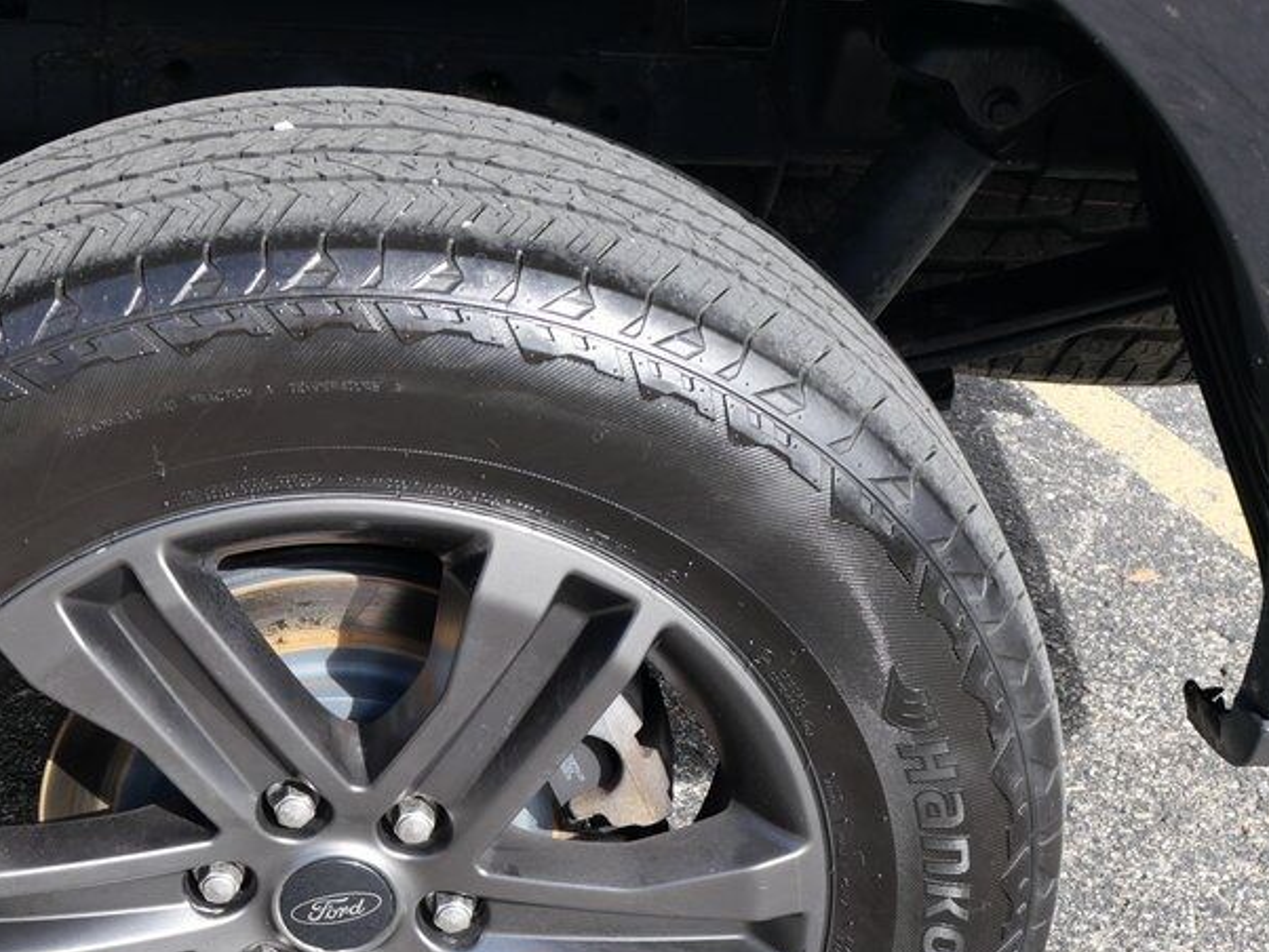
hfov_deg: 28.1
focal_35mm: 68
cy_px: 773
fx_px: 2494
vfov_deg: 21.3
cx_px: 316
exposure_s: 1/200
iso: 200
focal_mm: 20
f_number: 6.3
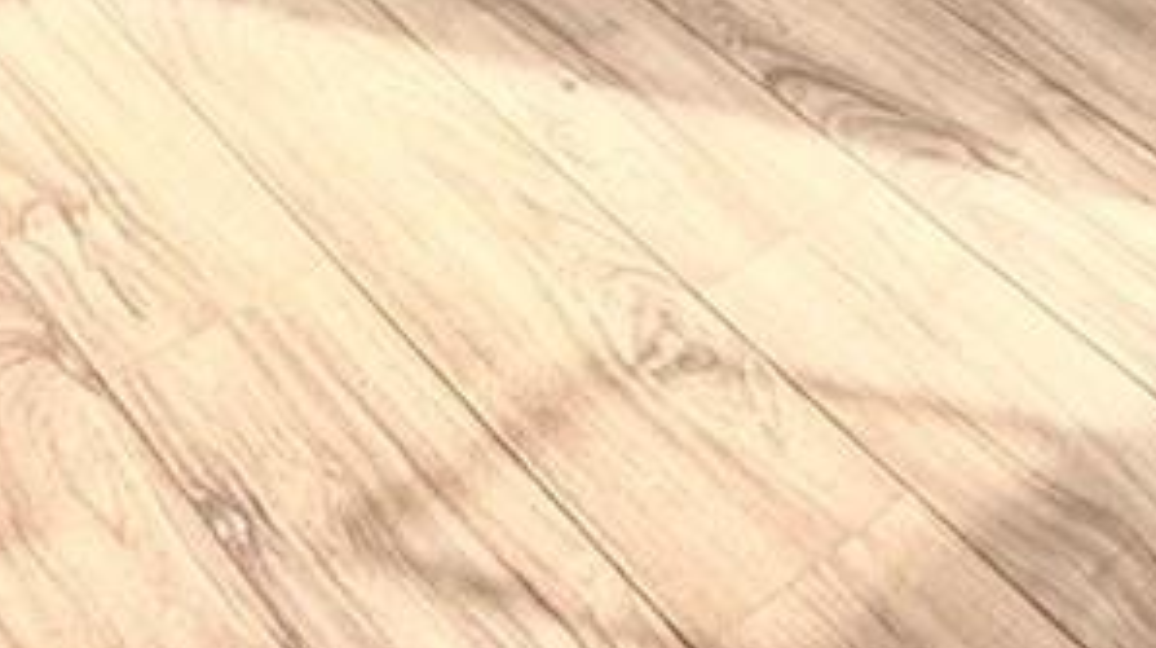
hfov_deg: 22.0
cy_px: -1653
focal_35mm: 82
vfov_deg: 9.1
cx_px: 1676
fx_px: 2511
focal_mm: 2.22
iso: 64
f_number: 2.2
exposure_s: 1/198
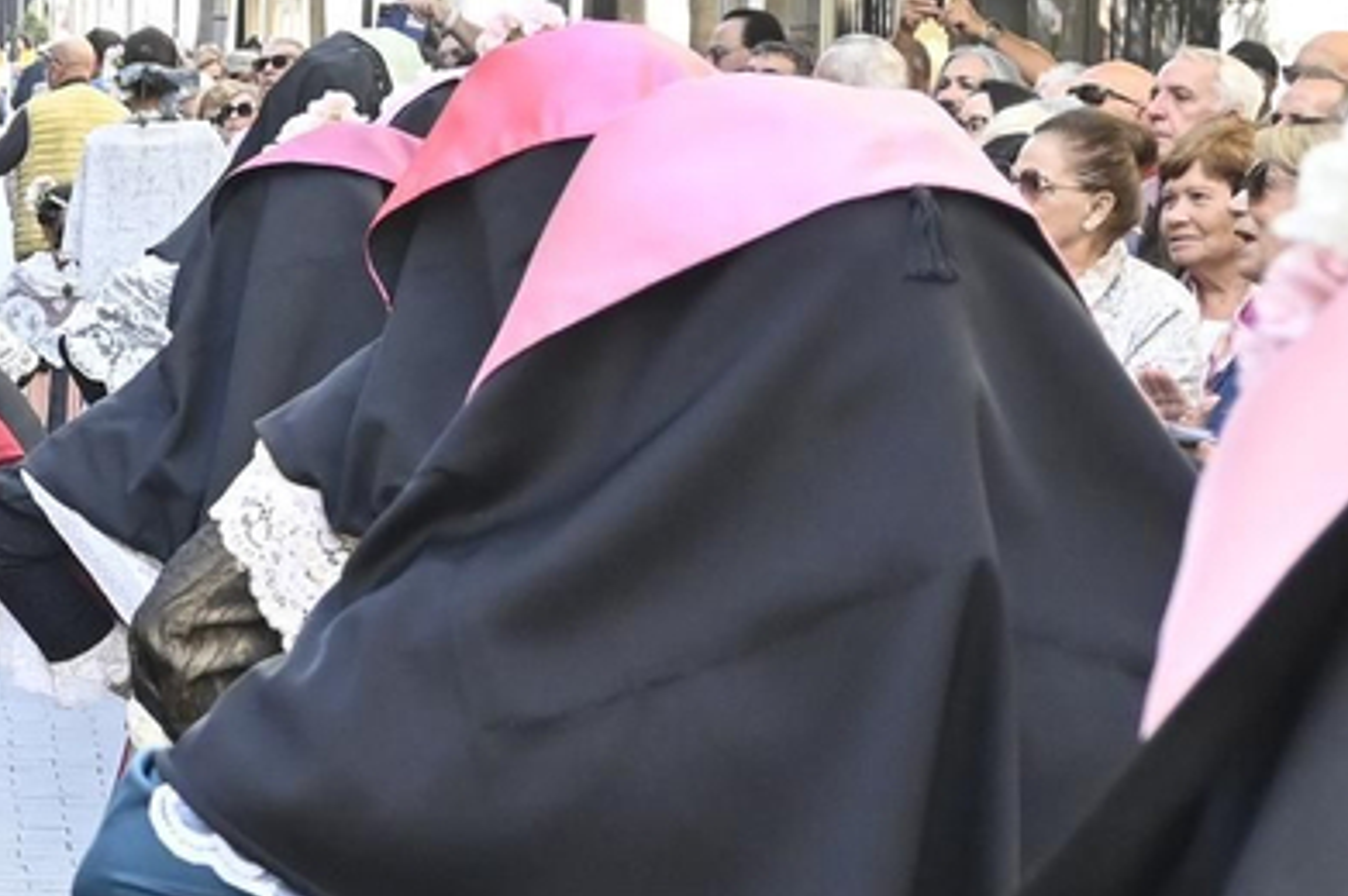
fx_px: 4828
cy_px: 817
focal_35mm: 129
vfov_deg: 10.5
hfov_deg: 15.5
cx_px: -138
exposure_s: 1/400
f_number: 4.5
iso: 640
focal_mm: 21
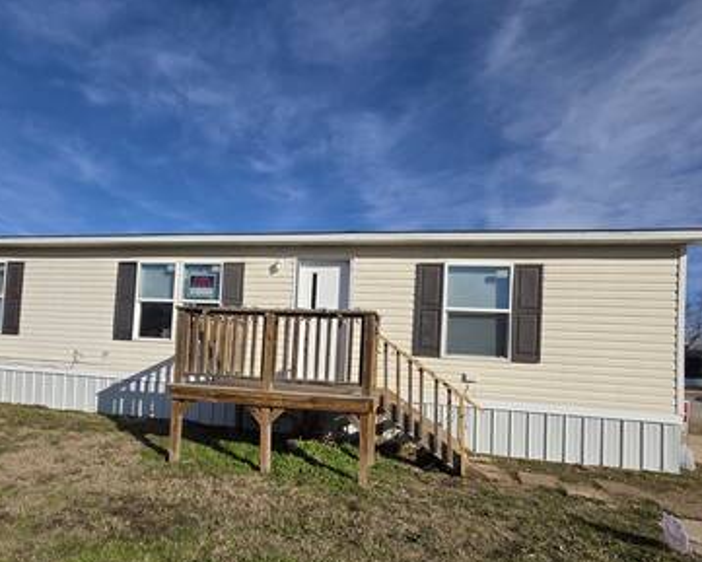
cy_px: 340
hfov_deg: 86.2
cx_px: 329
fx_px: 374
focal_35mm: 18
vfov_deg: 72.9
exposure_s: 1/3618
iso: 40
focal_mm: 2.2
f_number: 1.9
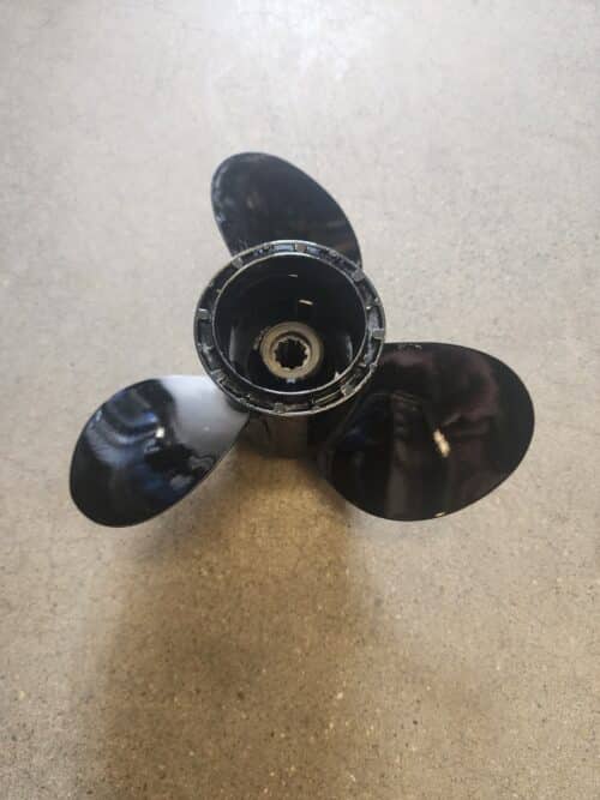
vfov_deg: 73.9
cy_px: 400
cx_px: 300
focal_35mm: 23
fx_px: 532
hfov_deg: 58.9
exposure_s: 1/120
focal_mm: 6.4
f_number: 1.8
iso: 250
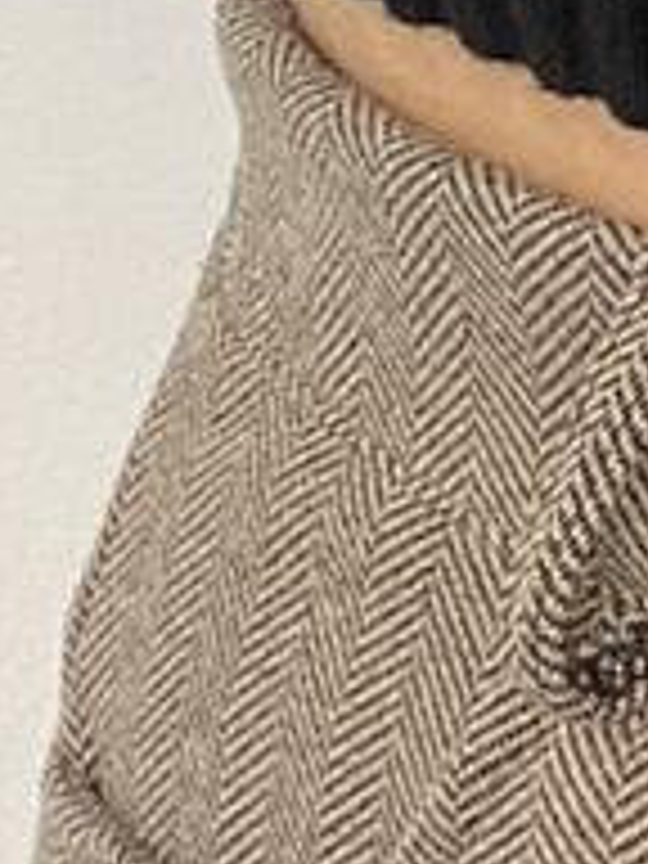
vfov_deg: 10.9
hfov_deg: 7.4
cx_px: 1834
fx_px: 4493
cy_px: 144
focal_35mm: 180
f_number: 2.2
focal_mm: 2.71
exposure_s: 1/73
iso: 100
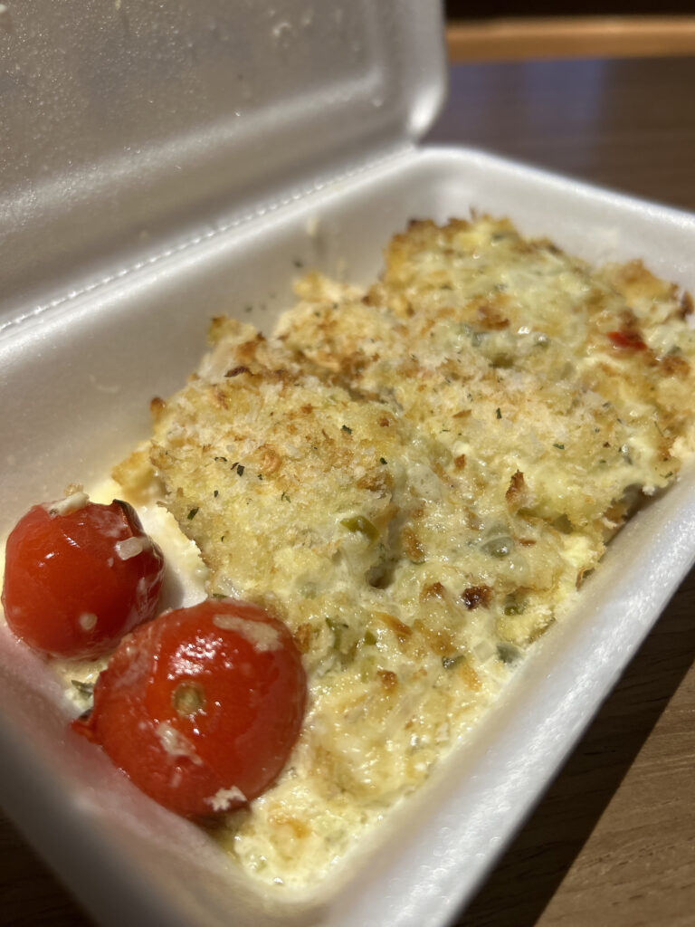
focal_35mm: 26
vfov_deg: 67.3
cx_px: 348
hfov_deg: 53.1
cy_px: 464
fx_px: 696
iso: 125
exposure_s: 1/90
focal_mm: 5.7
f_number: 1.5
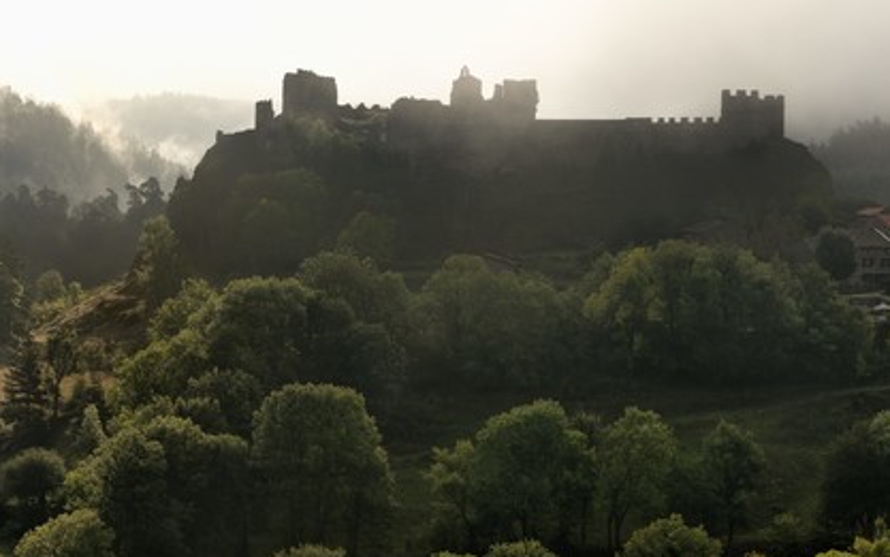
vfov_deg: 11.0
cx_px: 444
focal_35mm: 119
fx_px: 2888
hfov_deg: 17.5
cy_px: 265
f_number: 16
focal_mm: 116
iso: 200
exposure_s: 1/200
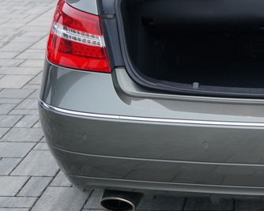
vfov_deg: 15.9
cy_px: 0
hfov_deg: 19.4
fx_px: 742
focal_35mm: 95
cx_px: 285
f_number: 4
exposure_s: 1/160
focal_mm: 33
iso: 1600
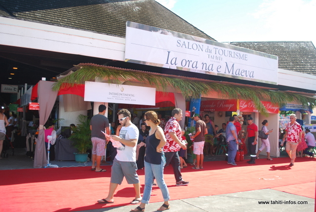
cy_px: 106
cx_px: 158
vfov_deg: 40.2
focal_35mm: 33
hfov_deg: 57.1
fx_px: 290
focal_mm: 22
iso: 100
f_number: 4.5
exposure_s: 1/200
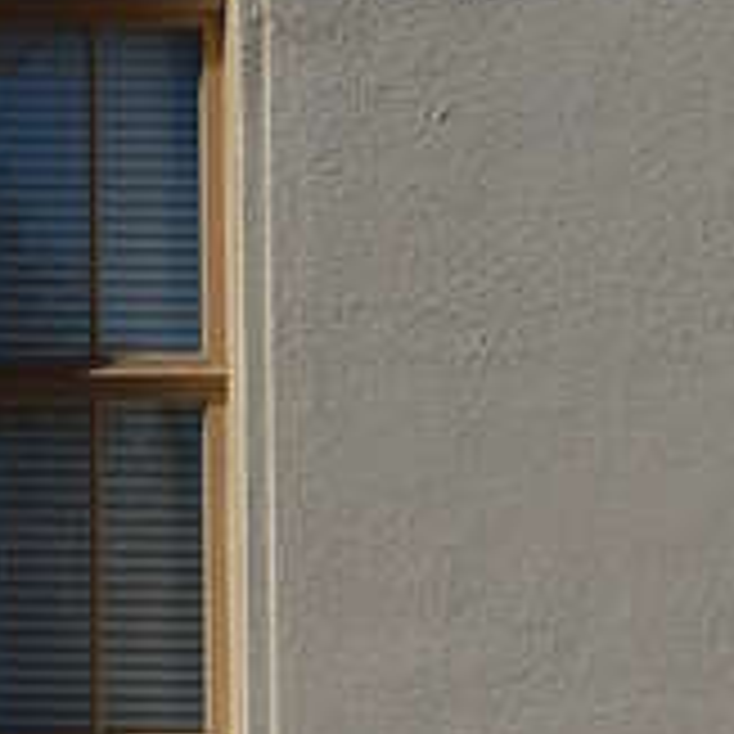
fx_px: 4510
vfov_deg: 9.3
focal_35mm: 188
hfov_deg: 9.3
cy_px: 437
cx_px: 63
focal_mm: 30
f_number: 16
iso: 200
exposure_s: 1/200
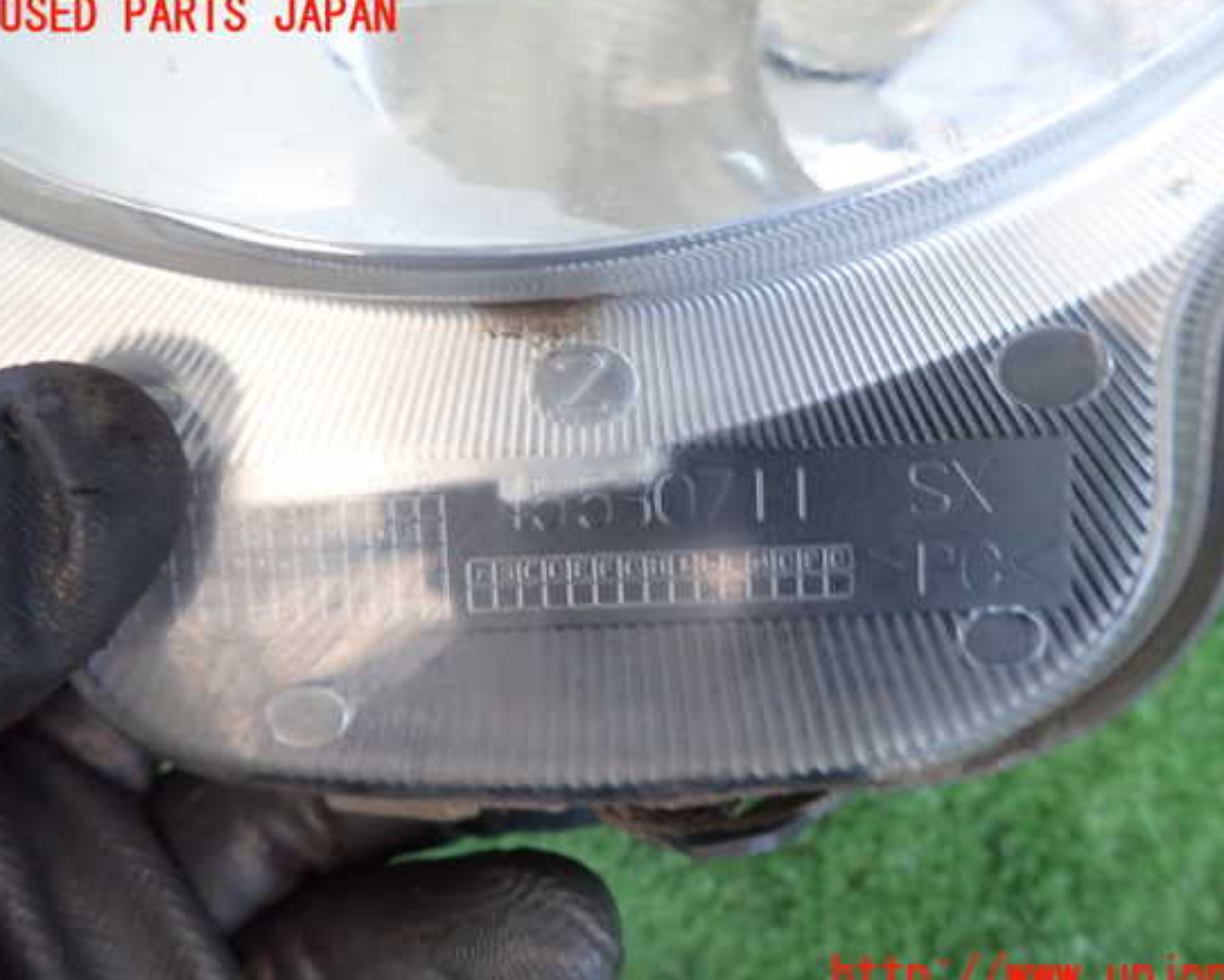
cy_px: 497
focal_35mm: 27
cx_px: 664
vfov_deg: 53.2
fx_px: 978
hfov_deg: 63.9
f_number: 2
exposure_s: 1/30
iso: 250
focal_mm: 4.5
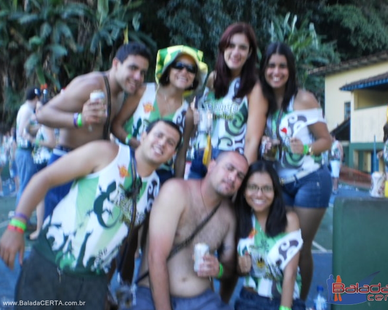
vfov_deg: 39.2
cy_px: 157
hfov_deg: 47.9
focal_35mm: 38
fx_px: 436
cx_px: 202
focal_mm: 6.3
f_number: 3.1
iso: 100
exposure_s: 1/40
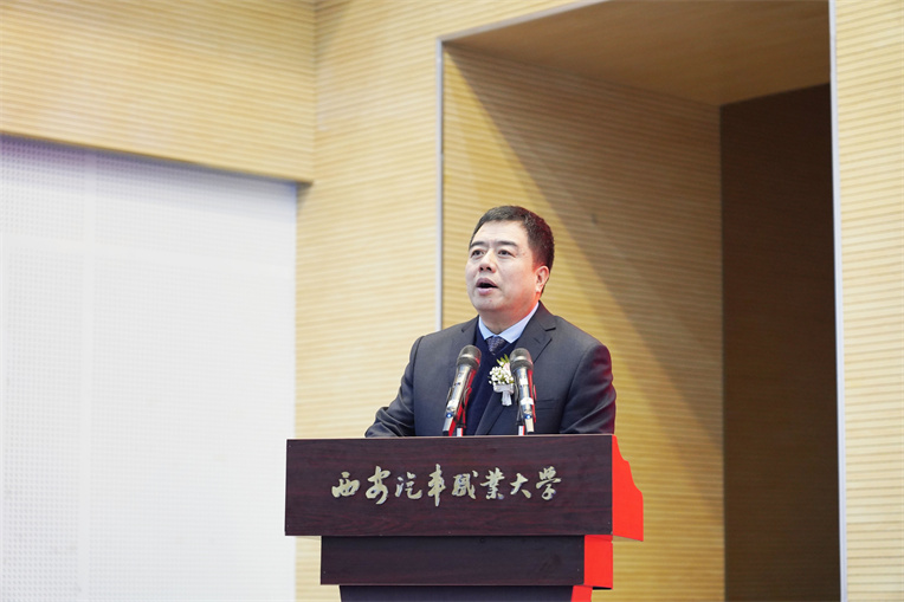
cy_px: 301
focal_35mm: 88
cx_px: 452
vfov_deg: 15.5
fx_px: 2209
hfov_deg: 23.1
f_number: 4
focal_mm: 88
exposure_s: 1/160
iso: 2500
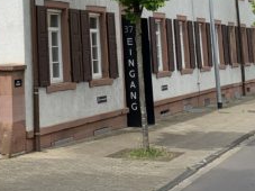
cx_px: 22
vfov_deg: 15.8
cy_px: -64
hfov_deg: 21.7
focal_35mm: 88
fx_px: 648
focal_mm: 4.25
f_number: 1.8
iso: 25
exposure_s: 1/2160
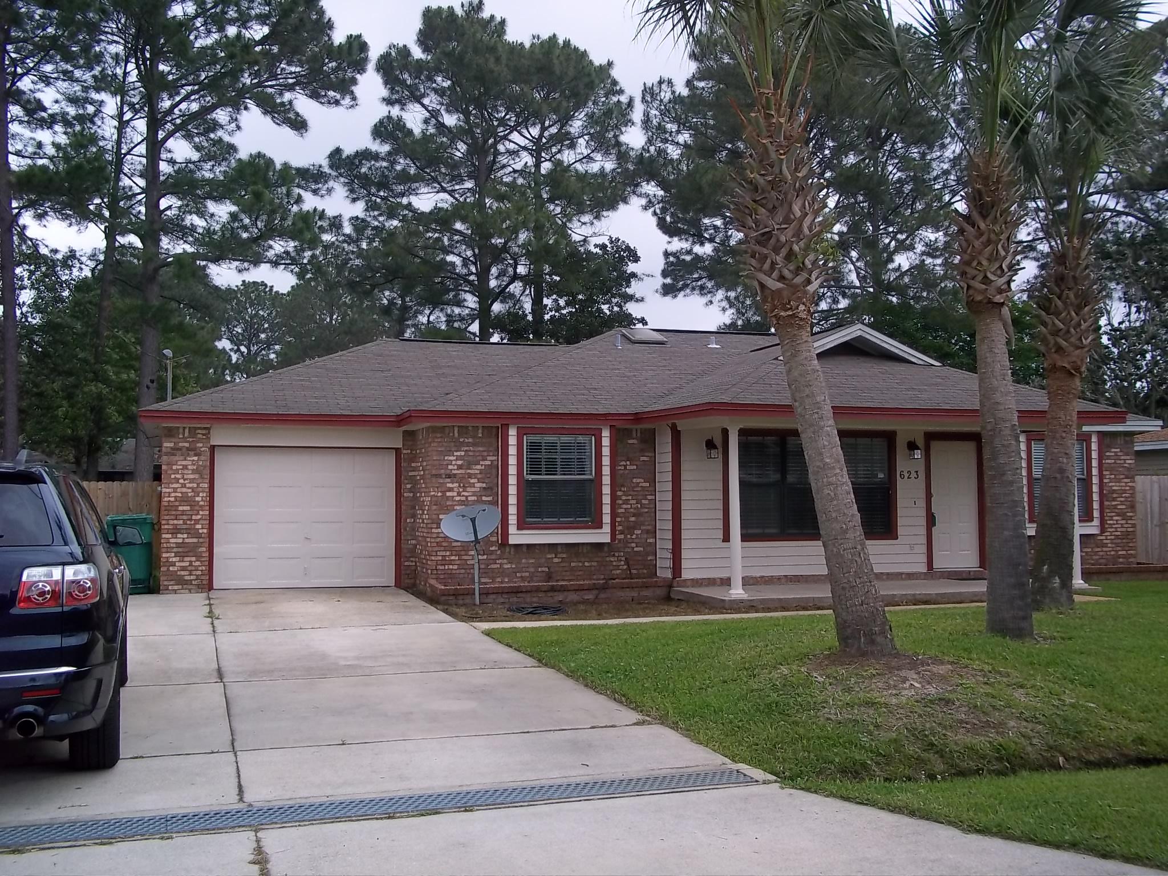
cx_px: 584
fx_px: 1215
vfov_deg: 39.7
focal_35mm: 36
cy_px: 438
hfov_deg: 51.4
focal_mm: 6.5
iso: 80
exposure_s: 1/400
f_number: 3.1
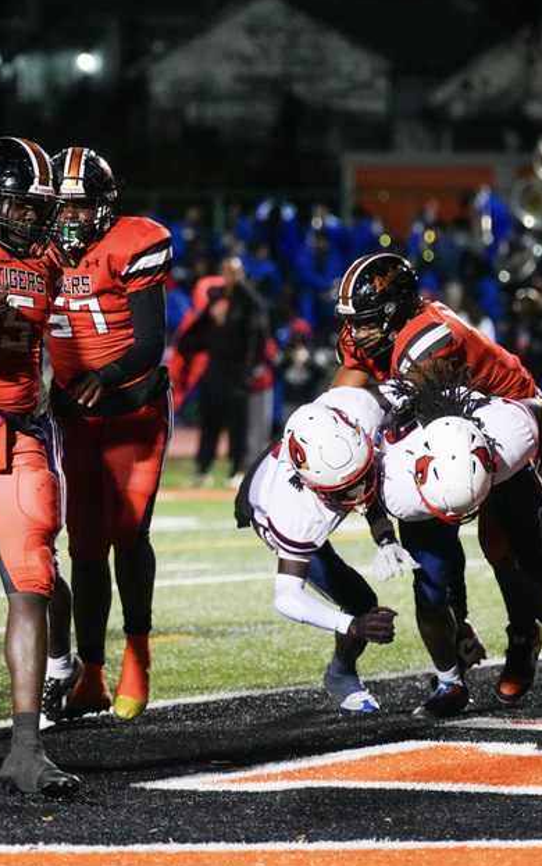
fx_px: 7294
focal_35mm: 309
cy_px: 446
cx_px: 28
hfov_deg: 4.3
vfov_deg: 6.8
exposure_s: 1/640
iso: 6400
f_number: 4
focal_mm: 189
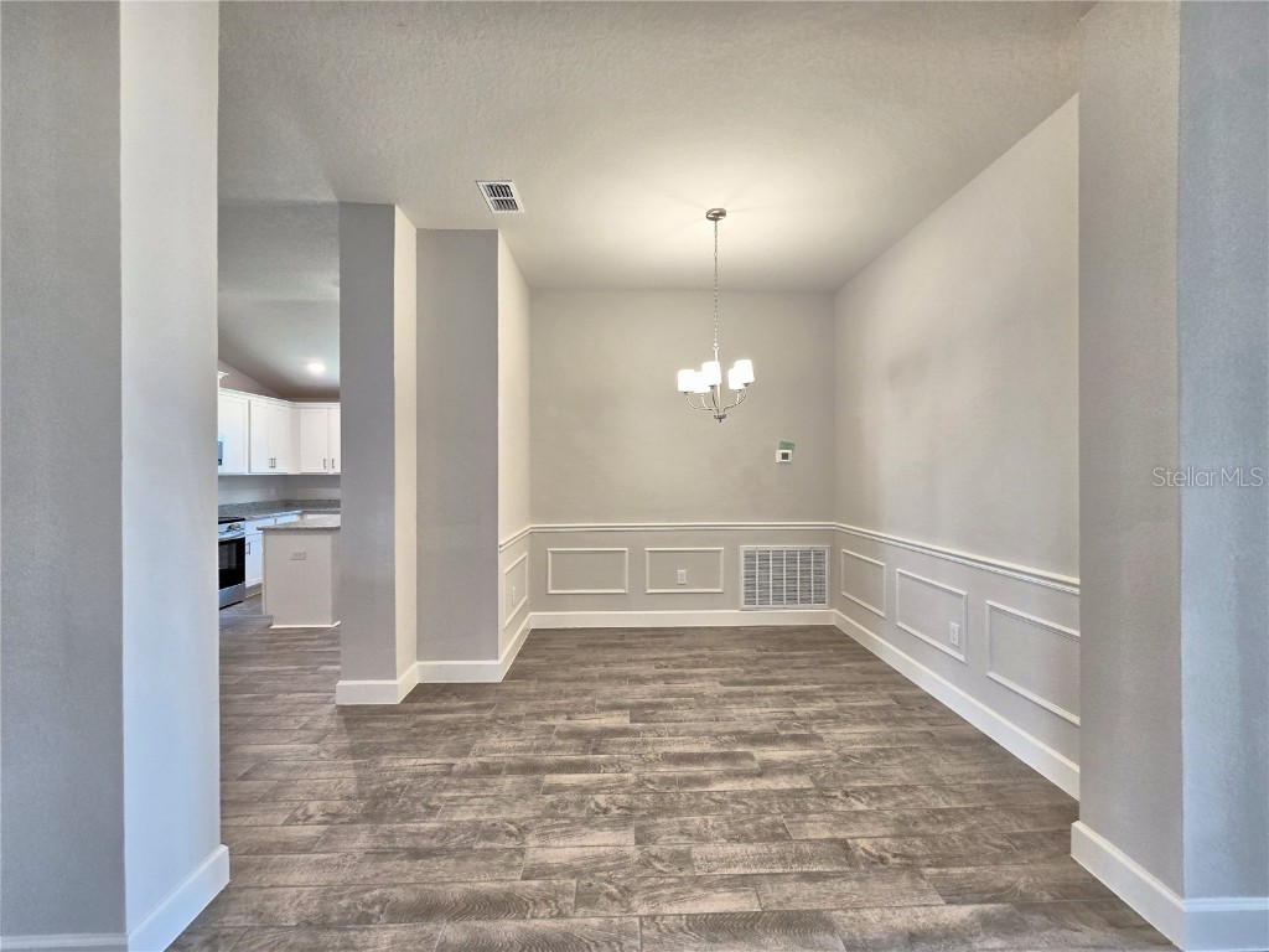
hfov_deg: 106.2
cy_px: 476
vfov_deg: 89.9
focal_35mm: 13
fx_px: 477
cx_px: 634
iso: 160
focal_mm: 2.2
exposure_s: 1/60
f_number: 2.2
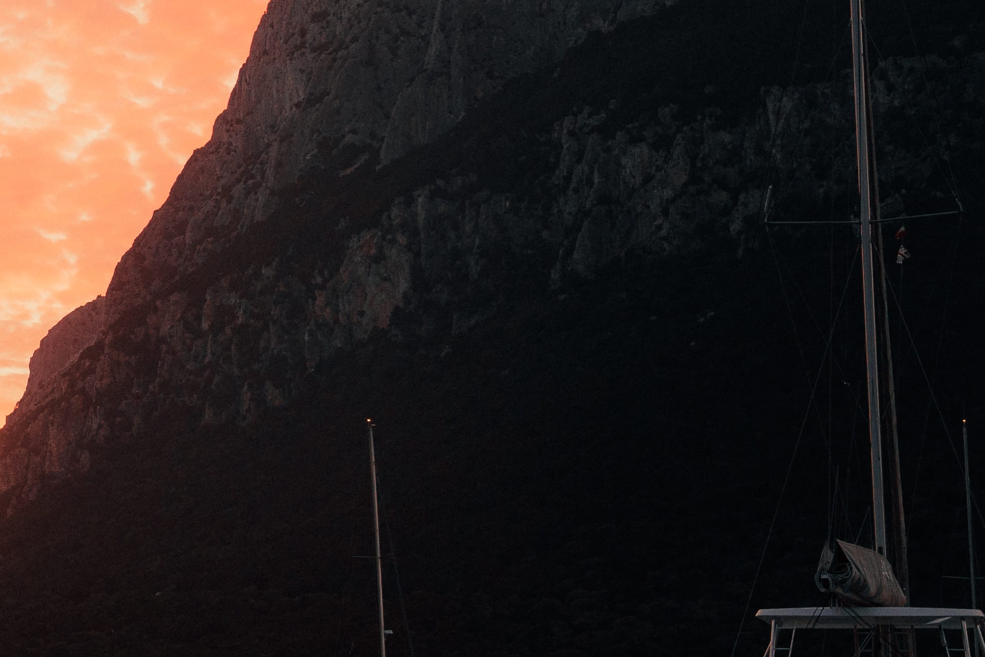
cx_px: -430
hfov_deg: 16.9
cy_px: 305
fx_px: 3036
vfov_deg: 12.3
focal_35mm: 111
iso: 400
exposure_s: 1/100
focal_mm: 33.6
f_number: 5
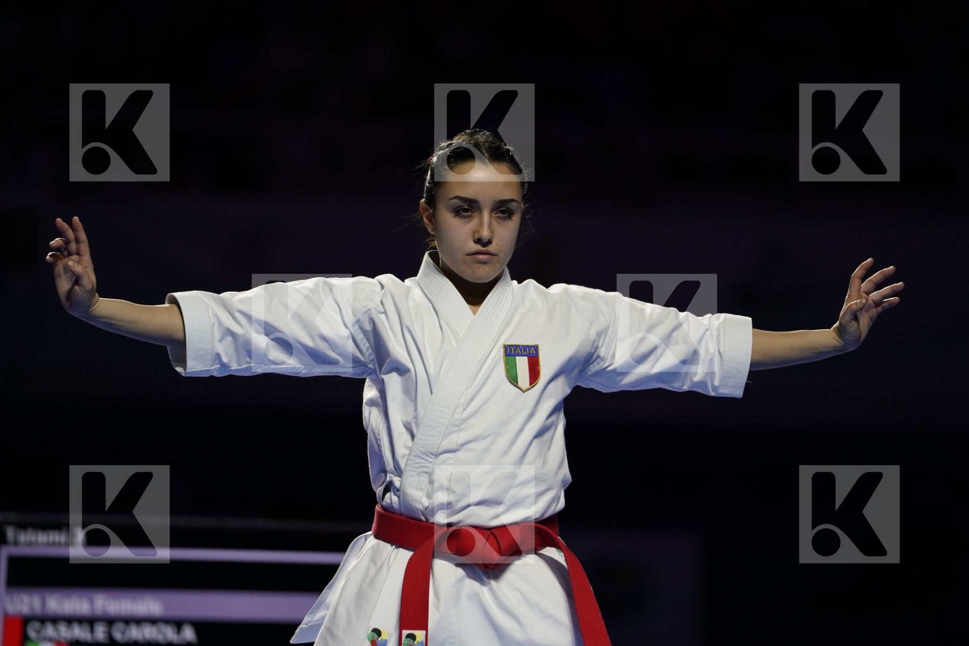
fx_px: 5383
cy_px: 323
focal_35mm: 200
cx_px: 484
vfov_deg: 6.9
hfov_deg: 10.3
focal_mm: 200
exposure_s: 1/500
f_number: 2.8
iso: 500
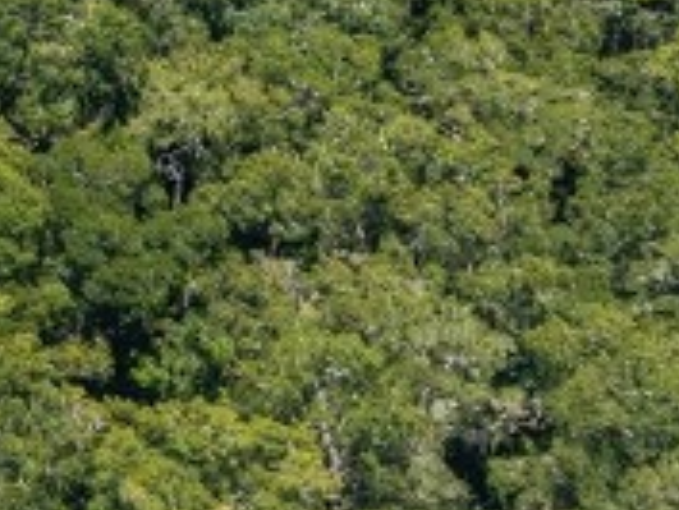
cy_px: -418
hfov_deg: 11.2
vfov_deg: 10.1
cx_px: -1070
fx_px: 2728
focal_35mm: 139
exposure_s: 1/3000
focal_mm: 8.67
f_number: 1.8
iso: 170
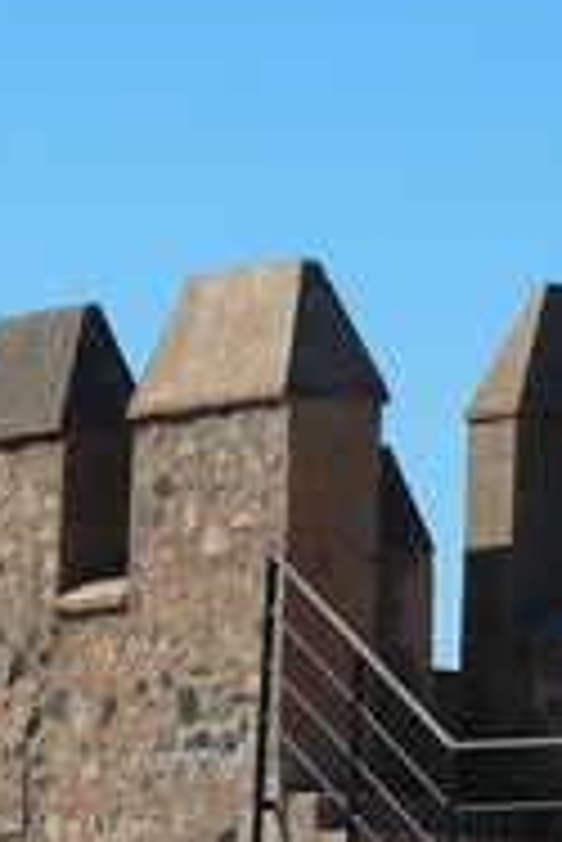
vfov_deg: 7.9
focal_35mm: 258
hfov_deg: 5.3
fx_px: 6030
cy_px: 783
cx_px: 364
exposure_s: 1/250
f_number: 5.6
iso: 100
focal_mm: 13.1
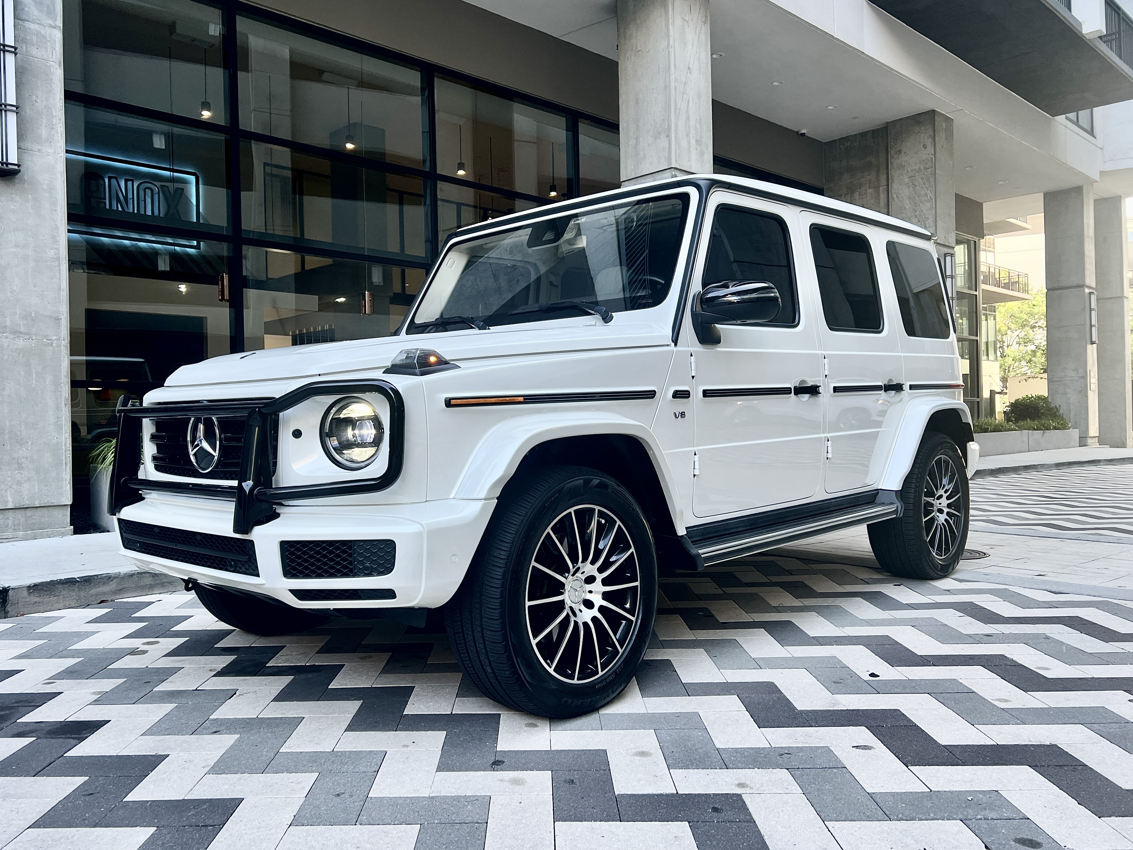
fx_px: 851
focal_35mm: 26
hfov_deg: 67.3
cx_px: 566
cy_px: 425
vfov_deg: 53.1
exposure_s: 1/132
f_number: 1.5
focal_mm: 5.7
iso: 32
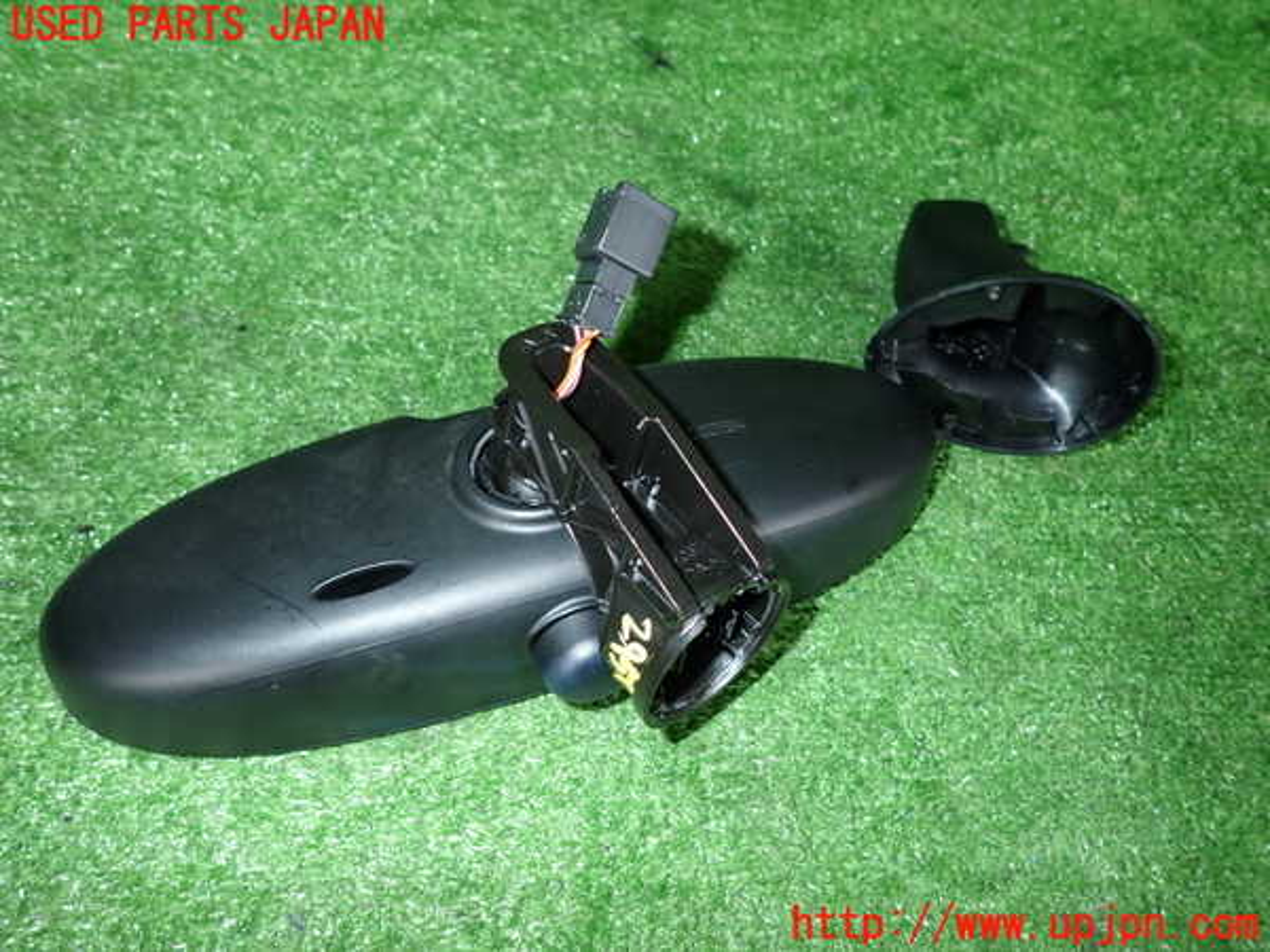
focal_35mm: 25
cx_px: 635
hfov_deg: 69.4
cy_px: 476
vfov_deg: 54.9
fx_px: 917
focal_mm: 4.5
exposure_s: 1/30
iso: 200
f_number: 5.6
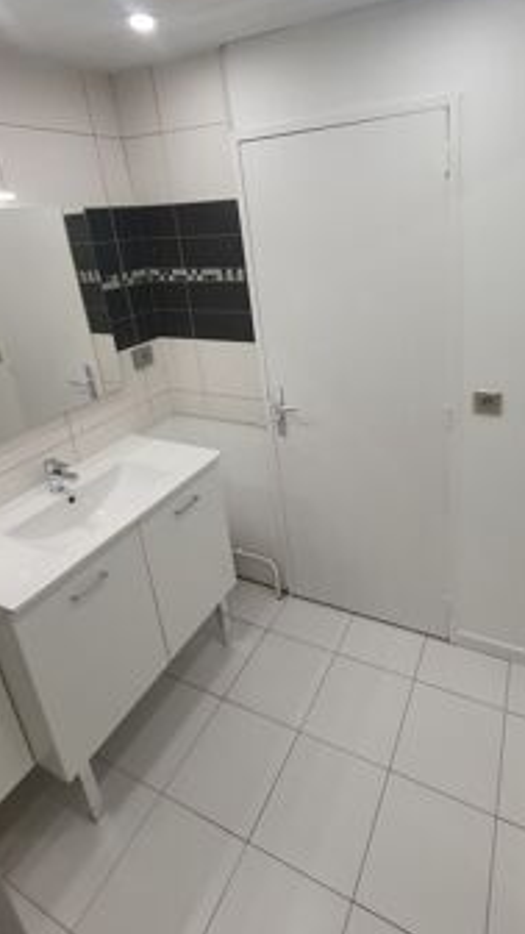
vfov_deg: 91.5
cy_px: 374
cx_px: 331
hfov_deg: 60.2
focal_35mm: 18
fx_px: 445
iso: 50
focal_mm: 1.8
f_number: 2.2
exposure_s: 1/50
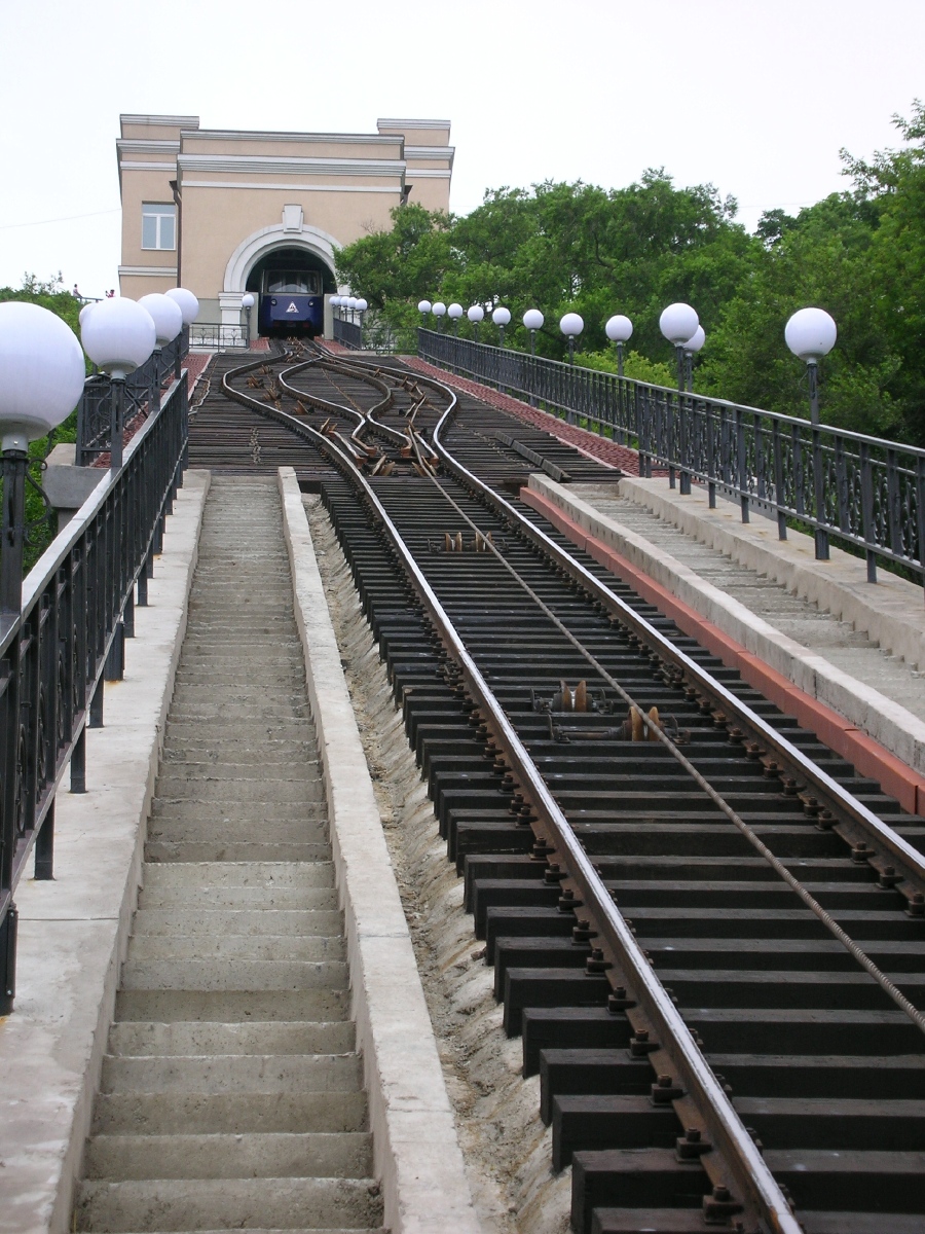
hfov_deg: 14.1
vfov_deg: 18.7
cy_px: 617
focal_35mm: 105
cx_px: 462
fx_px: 3741
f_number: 5.4
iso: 50
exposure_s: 1/144
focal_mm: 17.4
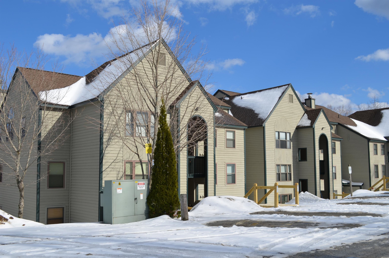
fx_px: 388
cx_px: 194
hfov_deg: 53.2
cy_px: 129
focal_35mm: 36
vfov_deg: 36.7
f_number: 8
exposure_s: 1/250
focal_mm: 24
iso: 100
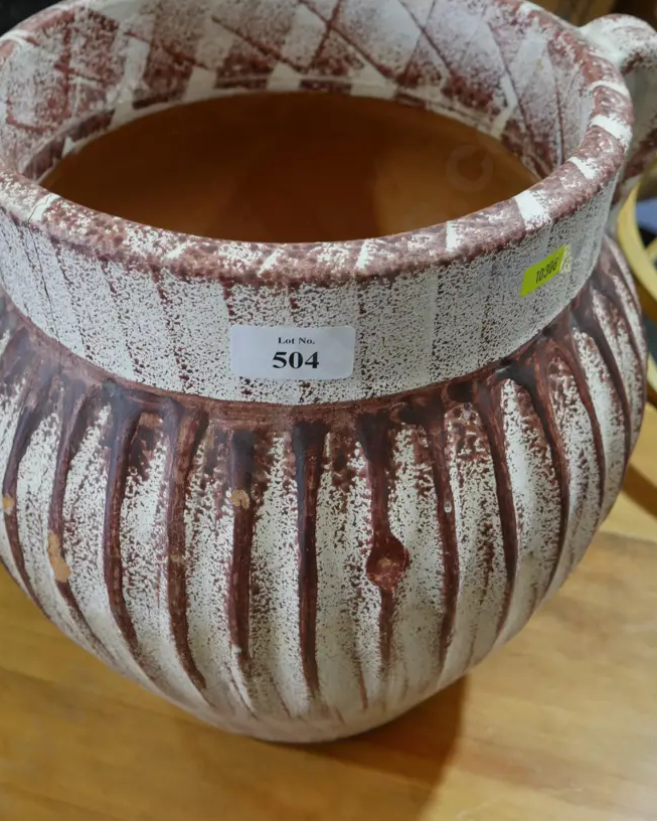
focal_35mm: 49
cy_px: 426
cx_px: 275
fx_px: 1191
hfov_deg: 30.8
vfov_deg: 38.0
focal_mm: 20
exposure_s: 1/60
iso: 400
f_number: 4.4
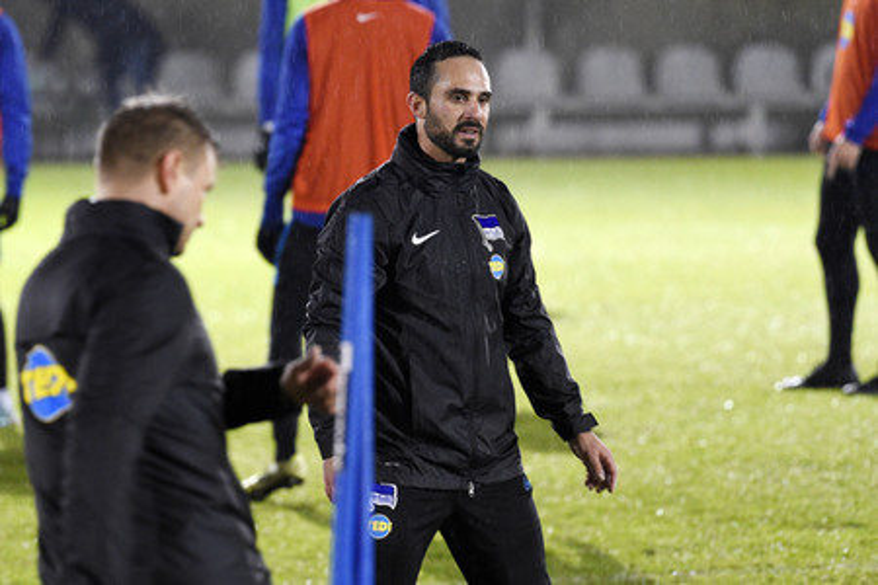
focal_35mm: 360
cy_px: 292
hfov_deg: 5.7
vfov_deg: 3.8
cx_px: 439
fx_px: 8779
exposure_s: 1/160
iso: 4000
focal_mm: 360
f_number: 5.6
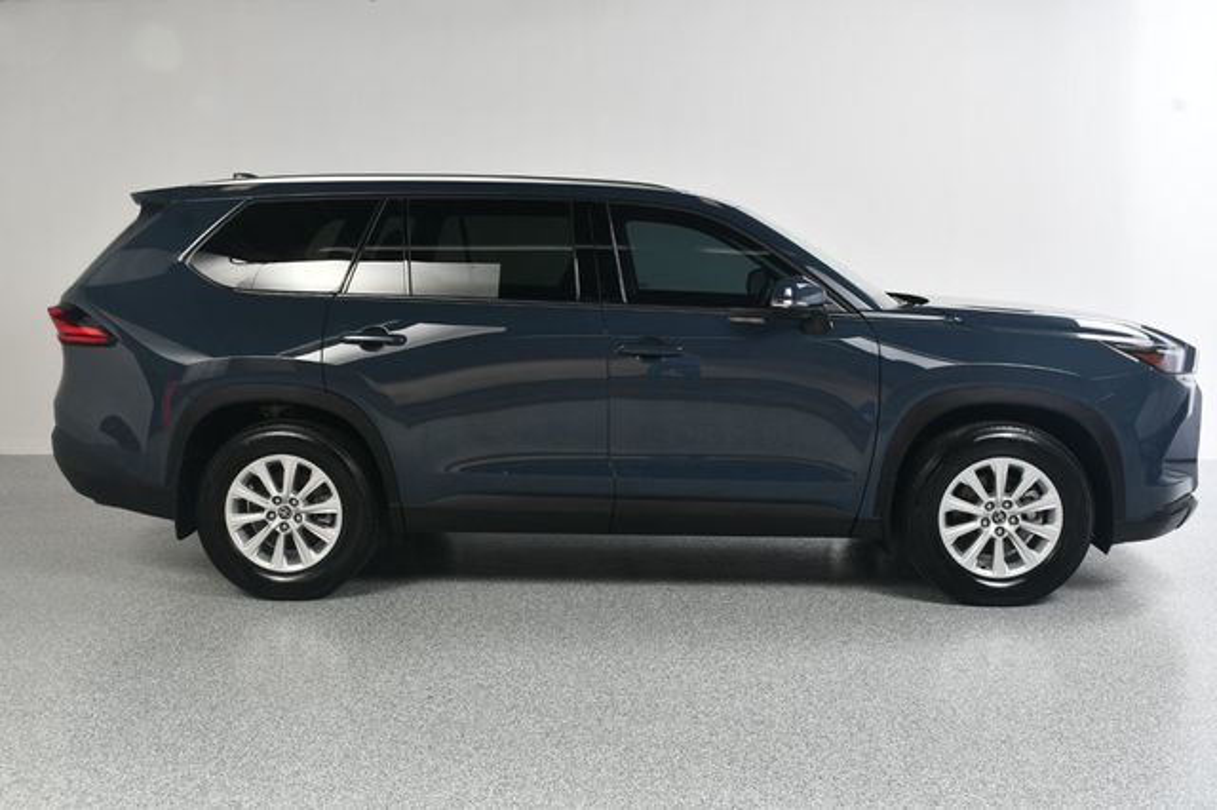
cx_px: 608
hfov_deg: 53.2
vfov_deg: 36.8
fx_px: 1216
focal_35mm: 36
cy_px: 405
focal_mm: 24
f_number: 10
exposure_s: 1/160
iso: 100
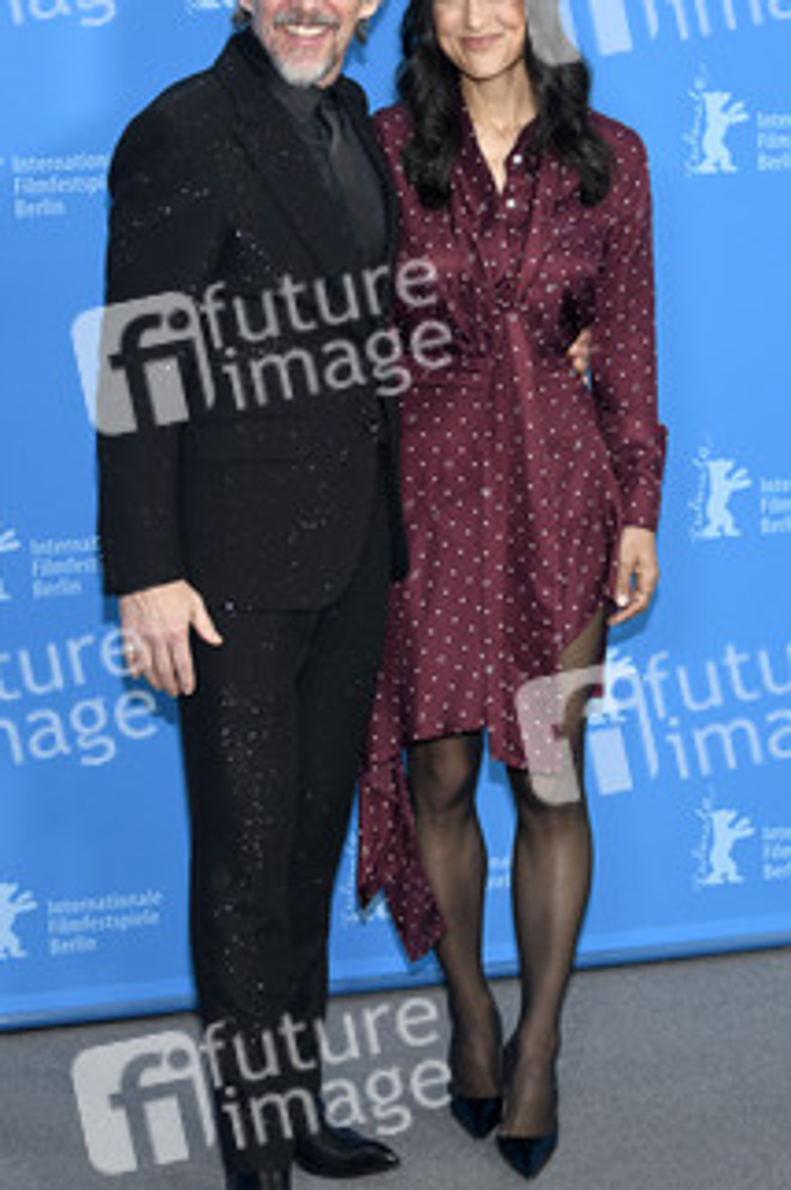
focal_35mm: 87
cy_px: 532
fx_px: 2873
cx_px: 370
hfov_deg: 15.7
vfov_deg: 23.4
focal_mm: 70
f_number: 3.5
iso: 640
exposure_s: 1/320
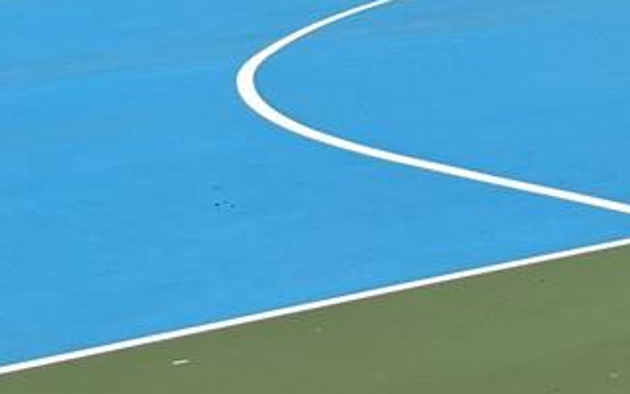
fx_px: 2351
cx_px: 1530
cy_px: 41
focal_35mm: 137
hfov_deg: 12.1
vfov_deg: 9.5
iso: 50
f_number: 1.6
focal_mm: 5.96
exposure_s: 1/4854
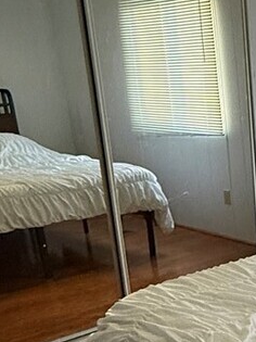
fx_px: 632
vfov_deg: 29.6
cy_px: 275
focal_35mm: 64
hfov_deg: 20.4
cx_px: 359
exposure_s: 1/60
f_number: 2.2
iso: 400
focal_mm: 2.22
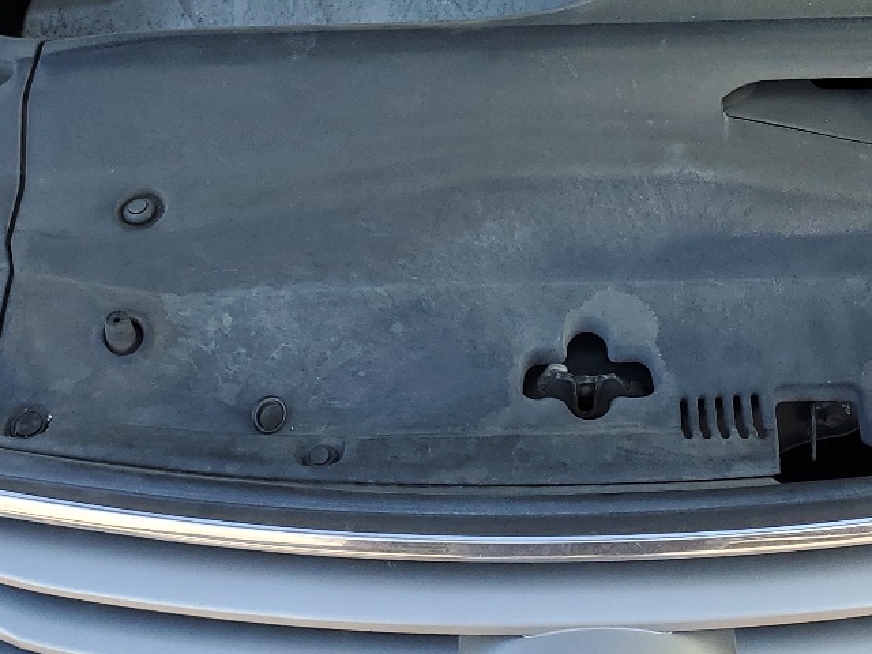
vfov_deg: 21.0
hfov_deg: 29.6
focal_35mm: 65
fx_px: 1637
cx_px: 568
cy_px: -135
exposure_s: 1/263
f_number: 1.5
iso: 50
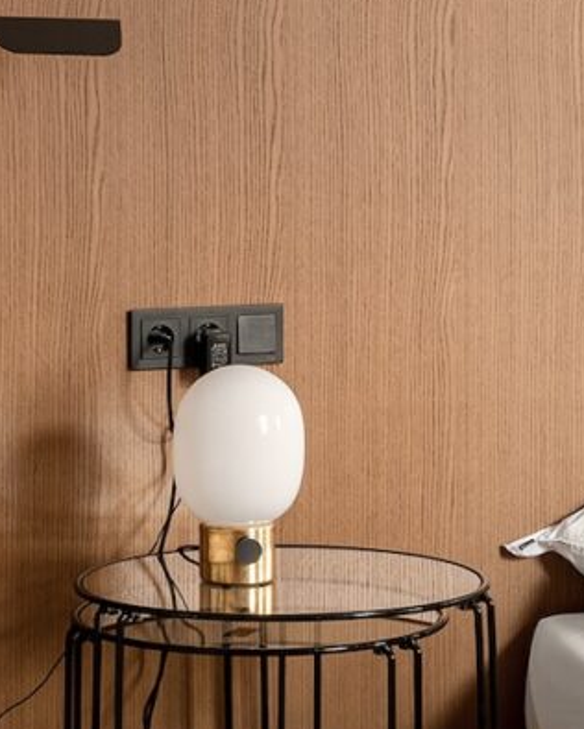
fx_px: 3003
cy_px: -158
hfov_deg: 11.1
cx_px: 196
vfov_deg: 13.5
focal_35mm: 139
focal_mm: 38
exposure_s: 1/2
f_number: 13
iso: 200
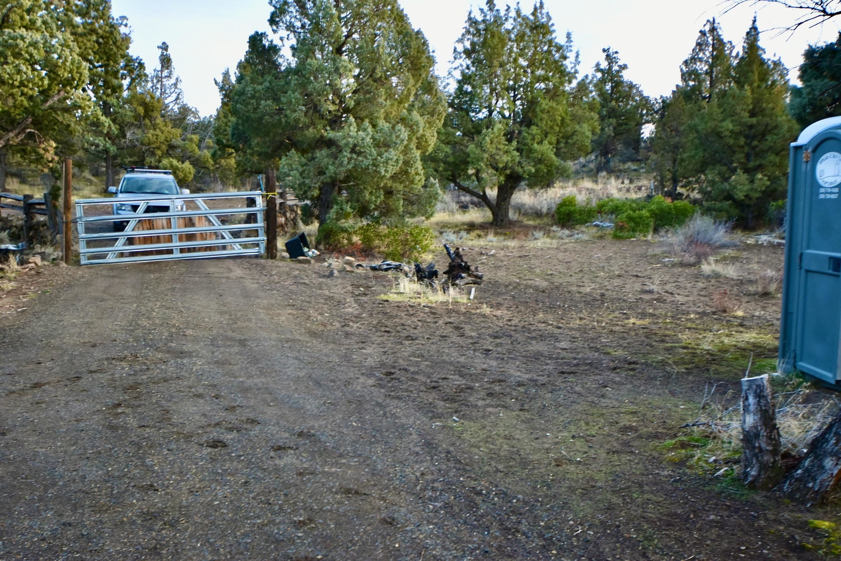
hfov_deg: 53.1
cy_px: 280
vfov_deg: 36.9
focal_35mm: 36
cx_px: 420
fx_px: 841
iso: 400
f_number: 5
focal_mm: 24
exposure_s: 1/250
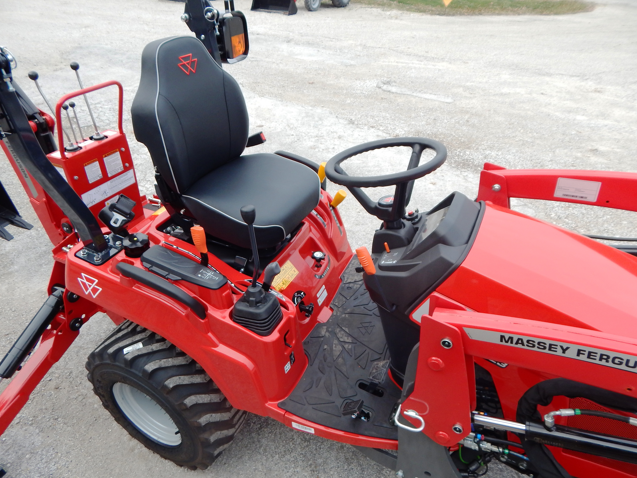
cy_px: 242
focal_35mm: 23
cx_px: 312
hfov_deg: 73.9
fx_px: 423
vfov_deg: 58.9
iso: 125
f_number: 3
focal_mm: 4
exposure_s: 1/160
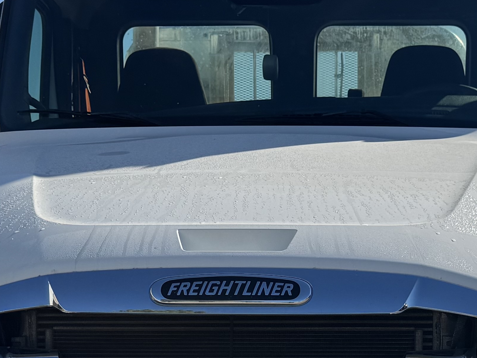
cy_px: 379
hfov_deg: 22.9
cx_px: 307
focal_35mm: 85
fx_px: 1171
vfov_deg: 16.9
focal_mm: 6.76
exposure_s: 1/4608
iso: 80
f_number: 1.78
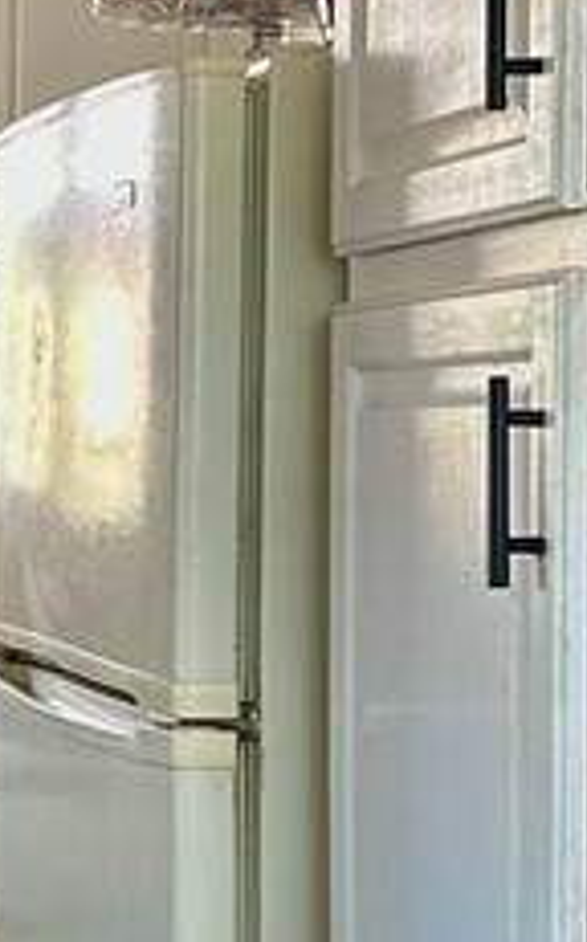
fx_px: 2898
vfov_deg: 18.4
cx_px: -485
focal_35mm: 113
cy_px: 595
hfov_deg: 10.8
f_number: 1.78
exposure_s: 1/121
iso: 250
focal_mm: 6.86
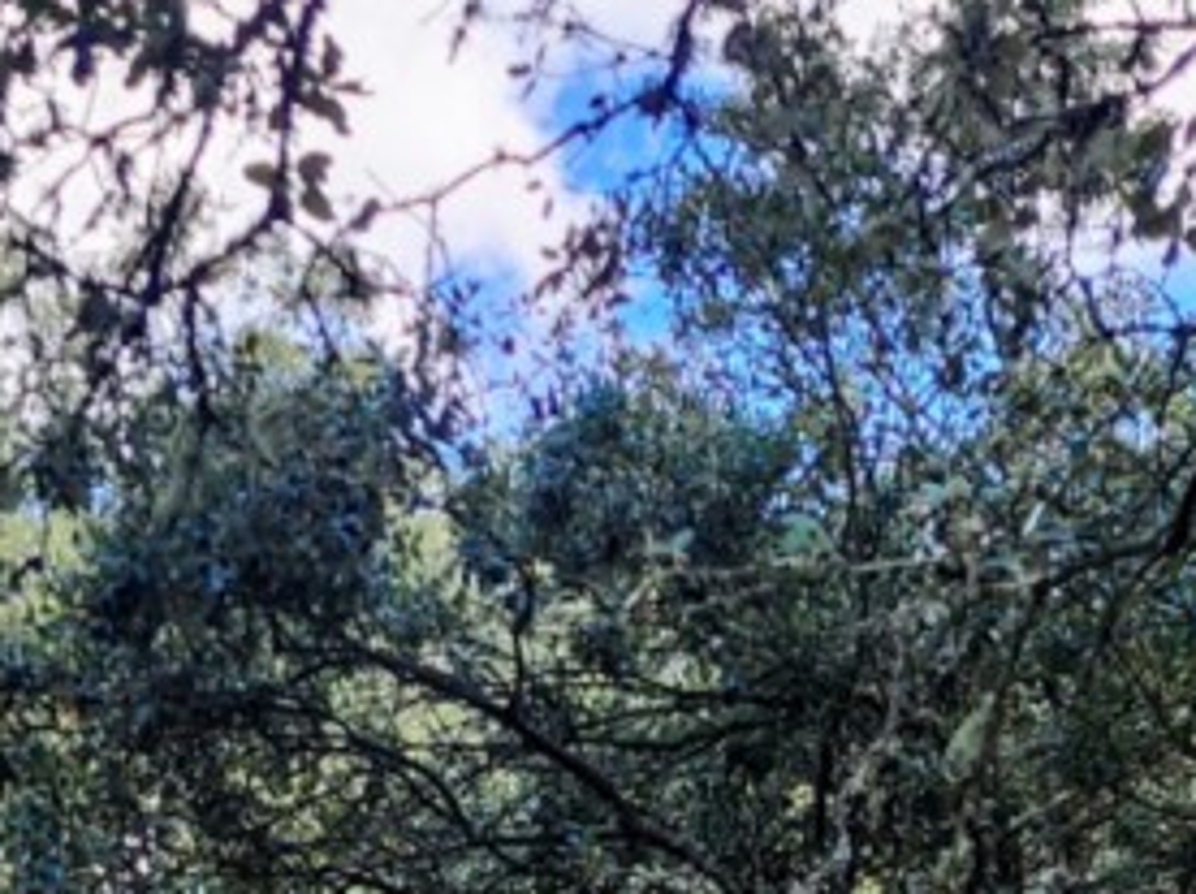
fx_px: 3382
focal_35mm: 98
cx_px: 330
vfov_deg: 13.1
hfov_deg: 19.9
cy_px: 1771
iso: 40
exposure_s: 1/180
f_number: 1.8
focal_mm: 6.4
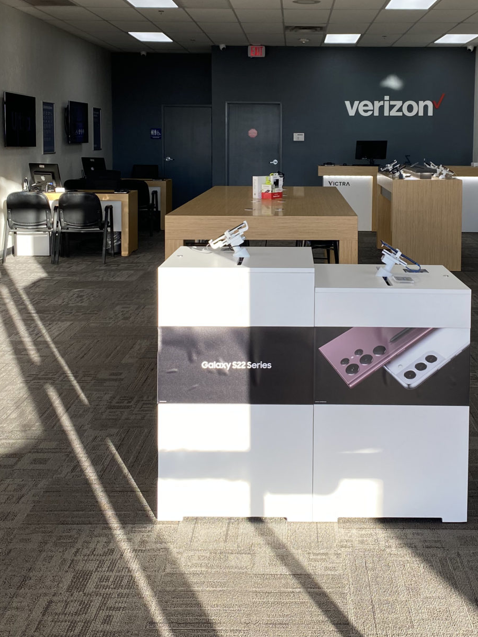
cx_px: 297
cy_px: 205
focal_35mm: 44
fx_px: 810
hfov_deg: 32.7
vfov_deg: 42.3
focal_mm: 4.25
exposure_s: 1/225
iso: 32
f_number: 1.8
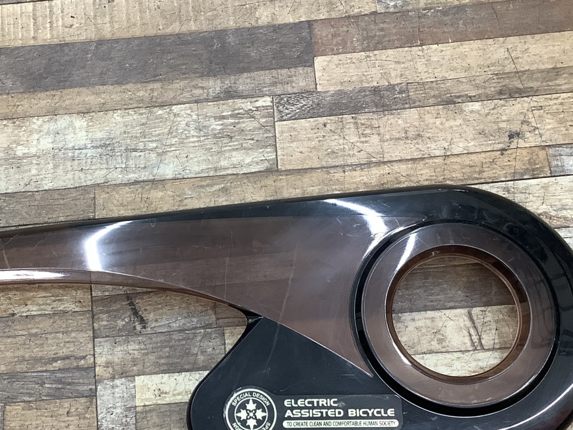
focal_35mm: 52
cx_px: 198
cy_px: 292
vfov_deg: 27.8
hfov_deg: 36.5
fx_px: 861
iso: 125
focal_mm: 3.3
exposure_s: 1/60
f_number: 2.4
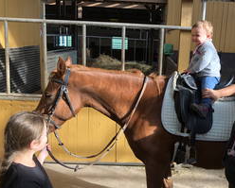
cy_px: 104
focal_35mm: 44
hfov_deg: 41.5
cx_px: 154
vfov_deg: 34.2
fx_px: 306
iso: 25
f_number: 1.8
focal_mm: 3.99
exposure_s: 1/120
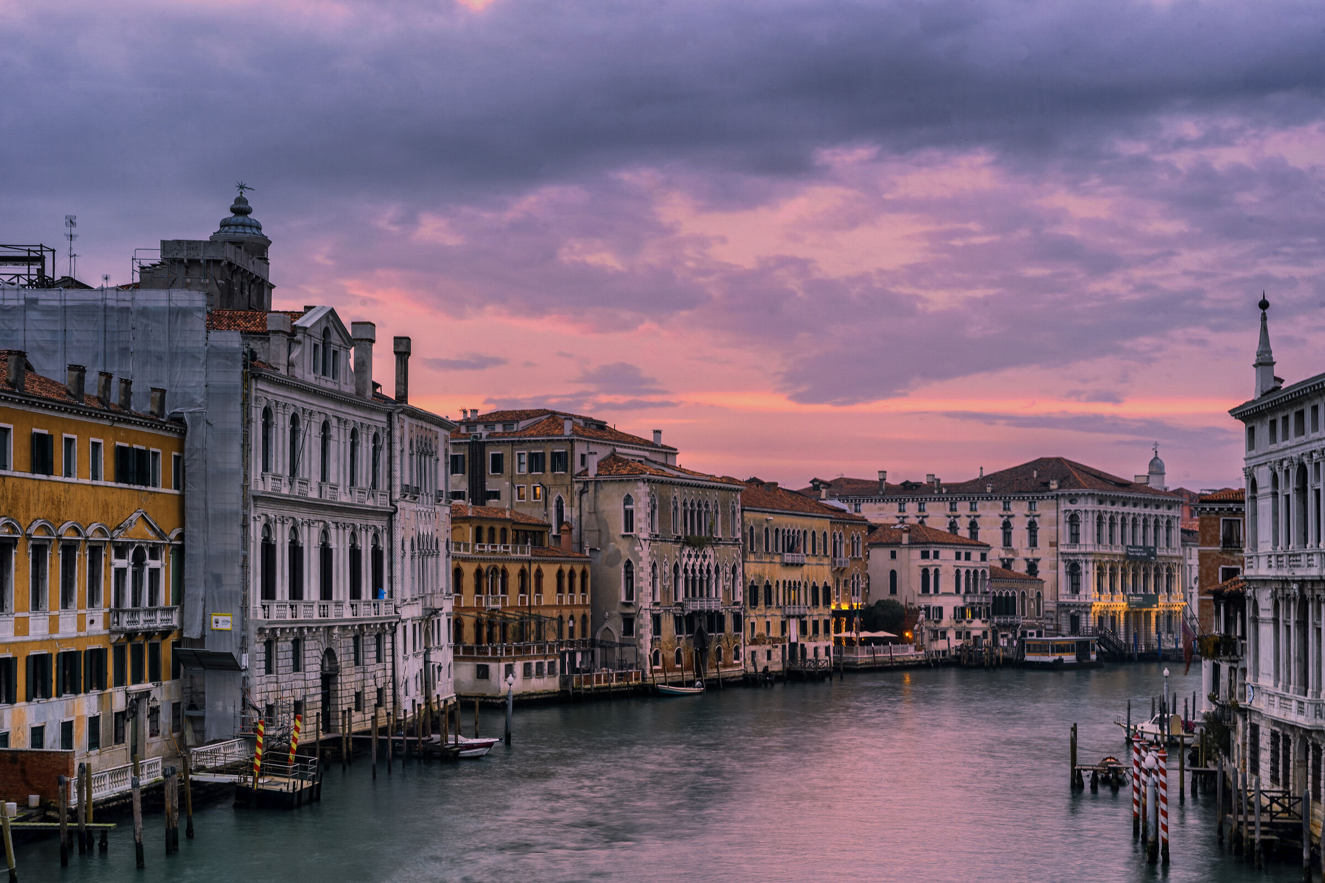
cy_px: 442
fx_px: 1840
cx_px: 662
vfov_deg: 27.0
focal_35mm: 50
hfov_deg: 39.6
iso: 50
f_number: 16
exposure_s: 1.6
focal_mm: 50
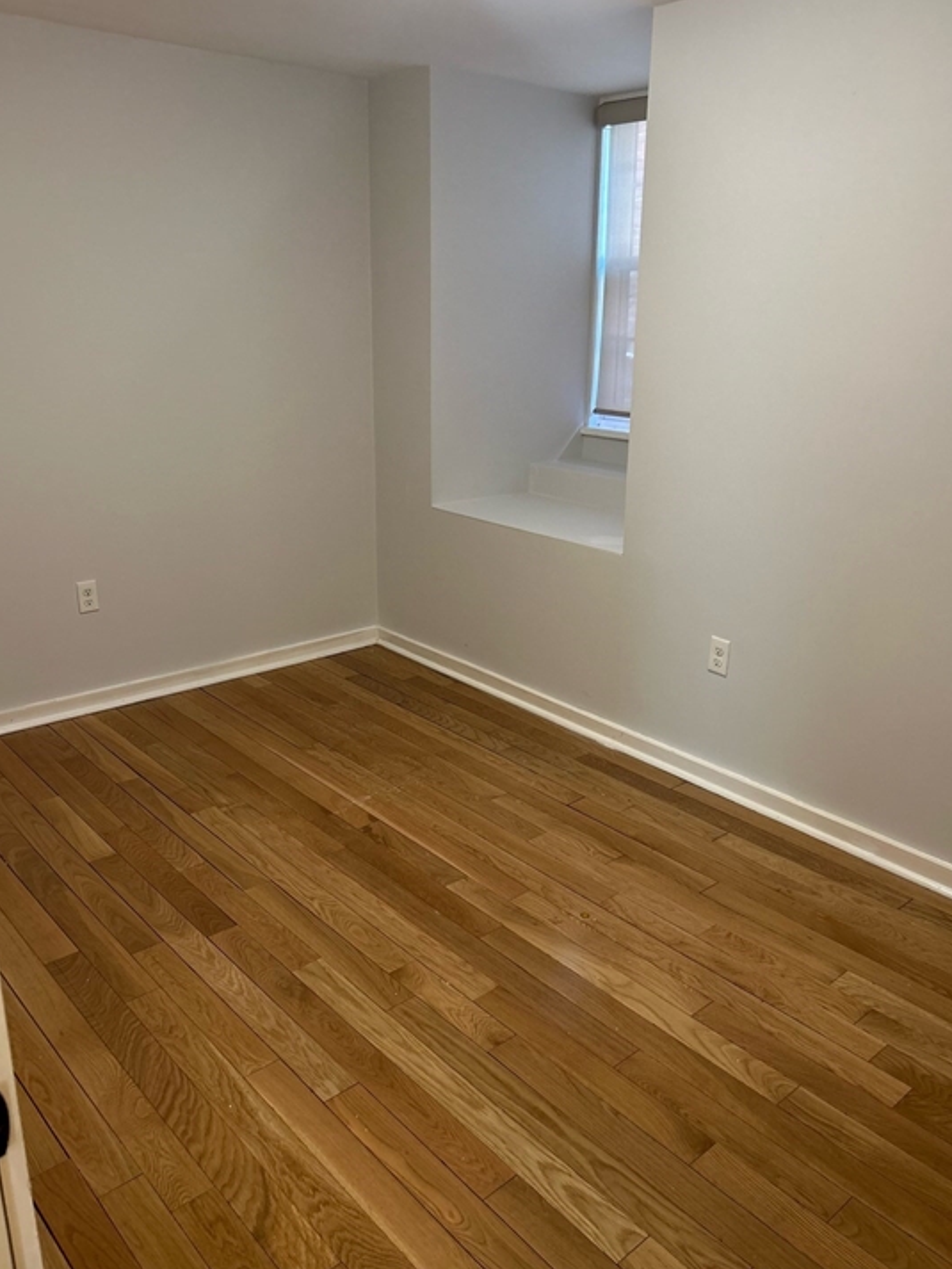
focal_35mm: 28
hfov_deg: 49.8
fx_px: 1026
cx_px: 488
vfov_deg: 63.4
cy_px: 598
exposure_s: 1/60
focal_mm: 5.7
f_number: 1.5
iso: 125
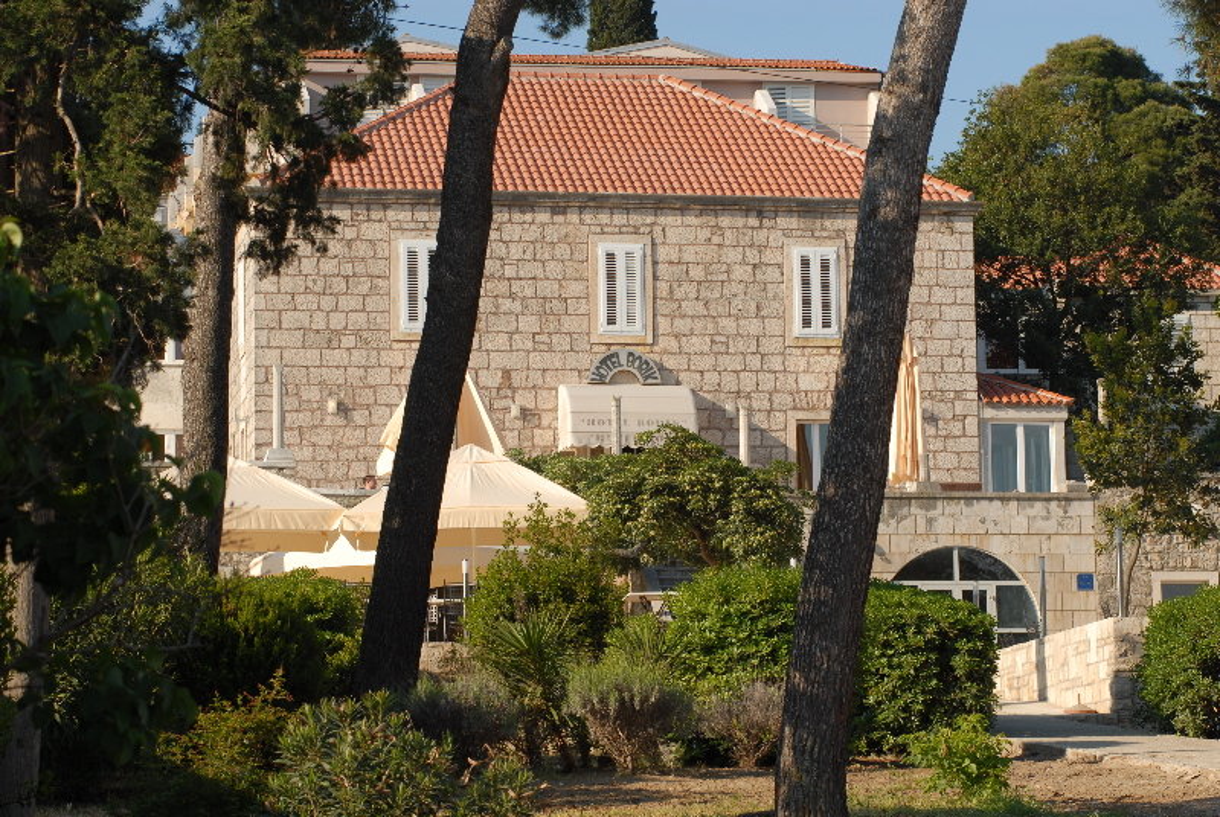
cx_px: 610
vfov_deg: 11.5
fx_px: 4073
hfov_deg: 17.0
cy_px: 408
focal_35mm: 120
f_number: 6.7
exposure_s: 1/180
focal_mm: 80
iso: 100
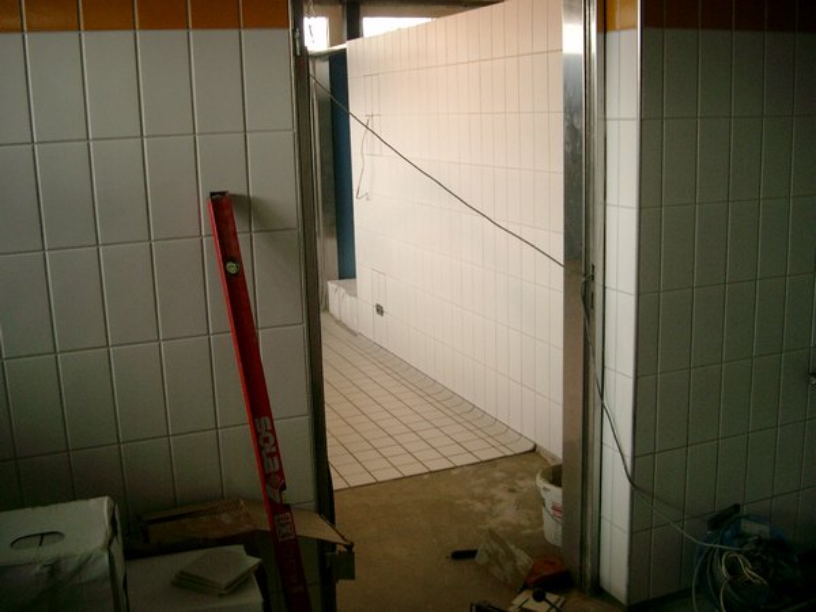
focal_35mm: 37
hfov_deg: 50.1
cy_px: 306
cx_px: 408
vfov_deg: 38.7
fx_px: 872
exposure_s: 1/50
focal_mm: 7.6
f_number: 2.6
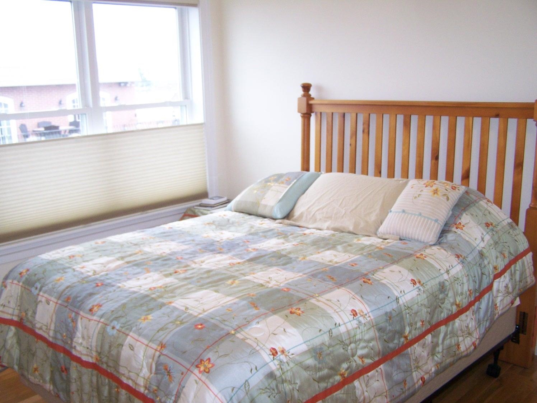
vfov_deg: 37.7
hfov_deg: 49.0
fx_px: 589
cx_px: 268
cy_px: 202
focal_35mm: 38
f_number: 2.8
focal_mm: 6.3
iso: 160
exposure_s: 1/60
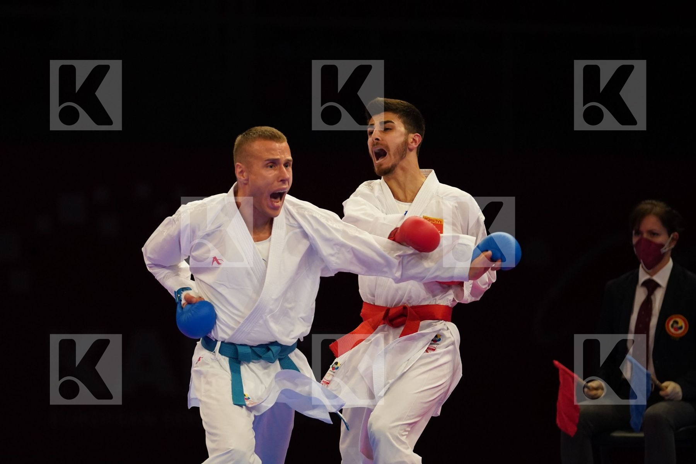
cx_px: 348
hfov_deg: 8.0
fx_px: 4949
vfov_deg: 5.4
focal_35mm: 256
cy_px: 232
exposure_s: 1/1000
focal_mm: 171
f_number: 2.8
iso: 2500
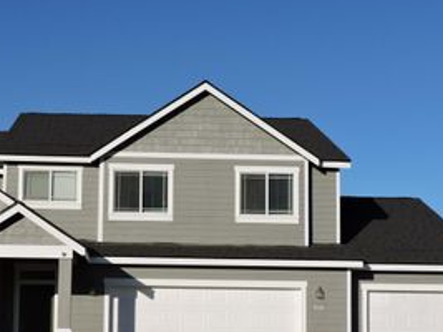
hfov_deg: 25.9
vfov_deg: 19.5
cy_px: 240
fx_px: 959
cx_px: 163
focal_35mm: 75
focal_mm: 7.1
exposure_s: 1/1250
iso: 100
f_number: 4.2
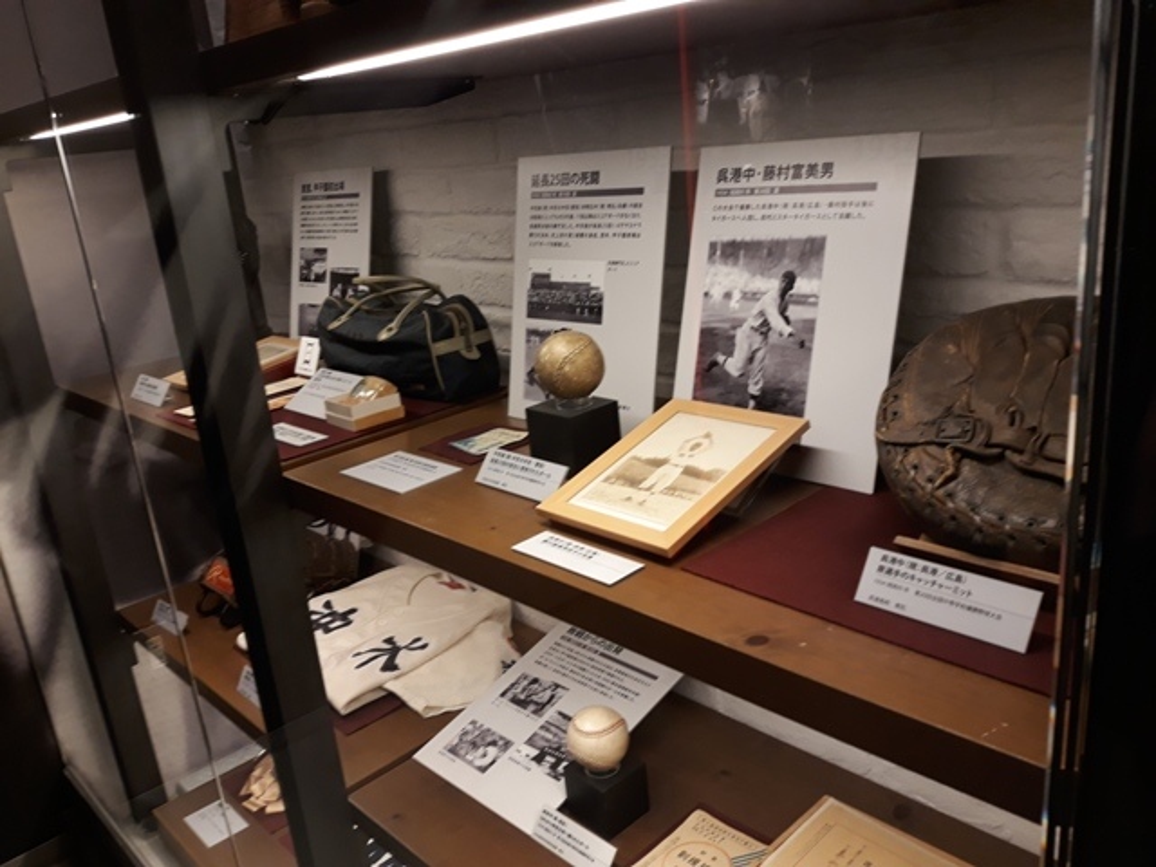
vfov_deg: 51.4
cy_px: 434
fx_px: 902
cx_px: 578
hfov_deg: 65.3
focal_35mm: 27
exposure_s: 1/40
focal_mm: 3.71
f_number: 1.7
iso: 100
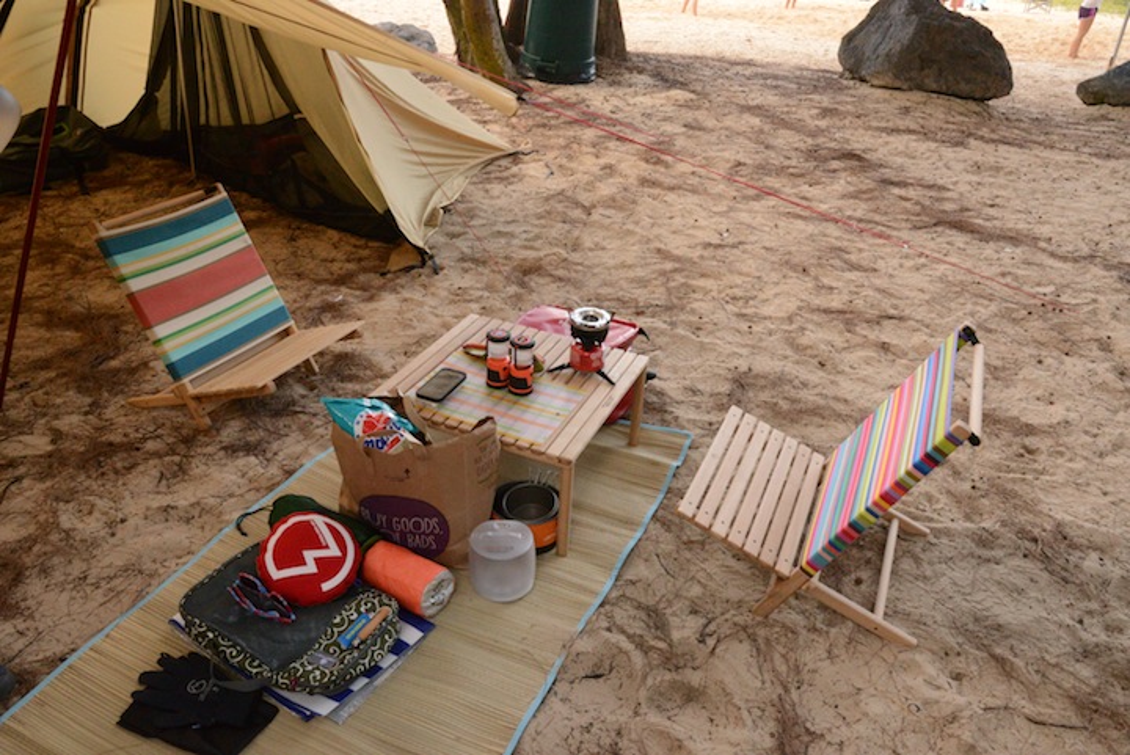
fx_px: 879
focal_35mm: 28
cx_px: 565
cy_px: 378
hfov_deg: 65.4
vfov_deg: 46.5
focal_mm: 28
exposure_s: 1/125
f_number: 22
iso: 6400
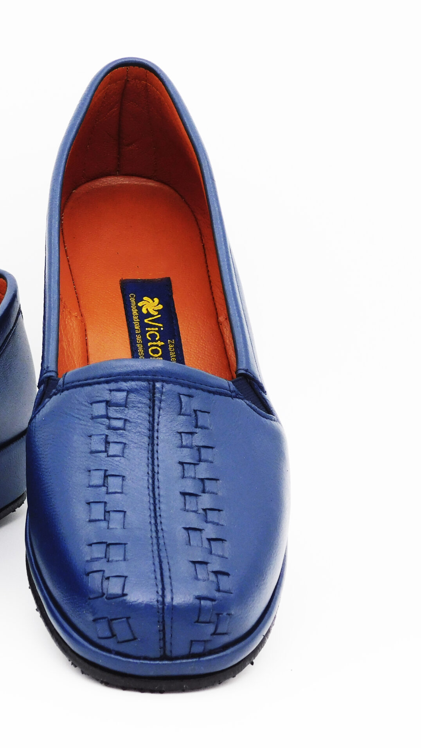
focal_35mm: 86
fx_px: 1707
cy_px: 375
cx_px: -63
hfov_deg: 13.7
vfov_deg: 24.7
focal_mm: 10.4
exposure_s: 1/250
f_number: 4
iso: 125
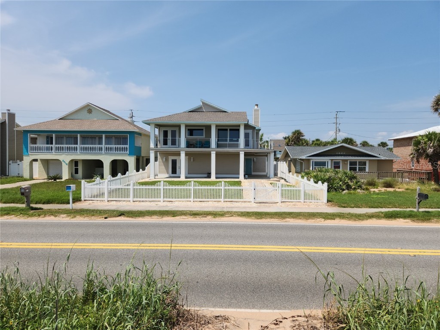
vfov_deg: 58.9
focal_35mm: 23
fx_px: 292
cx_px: 220
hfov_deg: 73.9
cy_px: 165
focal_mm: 5.4
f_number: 1.8
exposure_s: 1/2579
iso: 20
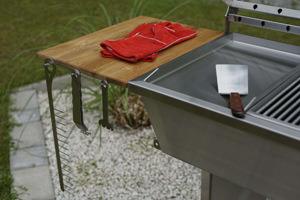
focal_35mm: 50
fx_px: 417
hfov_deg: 39.6
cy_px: 100
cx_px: 150
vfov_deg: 27.0
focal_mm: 50
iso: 100
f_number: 3.2
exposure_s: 1/250
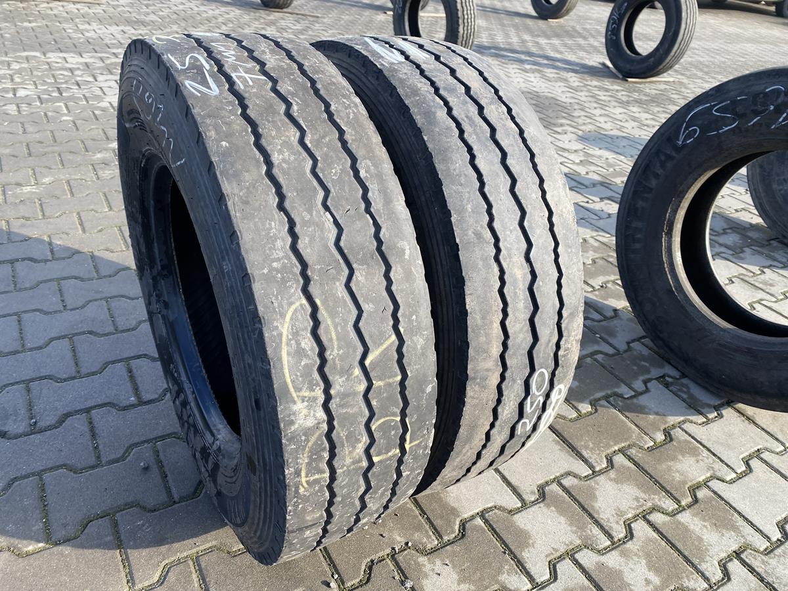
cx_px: 394
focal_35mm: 26
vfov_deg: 53.1
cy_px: 296
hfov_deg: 67.3
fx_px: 592
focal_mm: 4.25
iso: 32
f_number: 1.8
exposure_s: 1/473
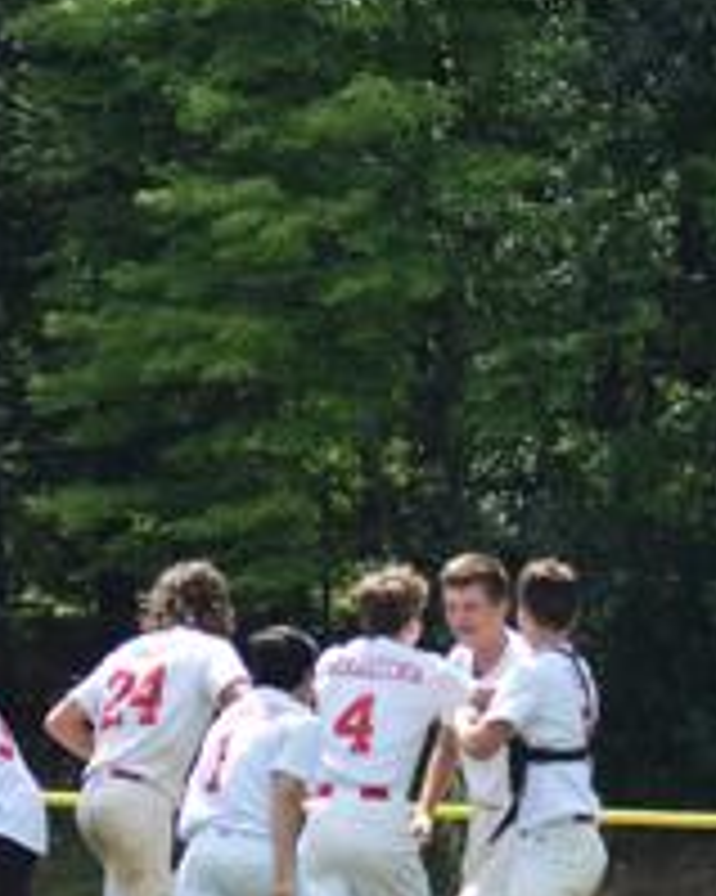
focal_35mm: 487
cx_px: 45
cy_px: 437
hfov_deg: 3.2
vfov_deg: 4.0
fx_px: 12918
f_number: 5
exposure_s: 1/1250
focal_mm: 125
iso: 400
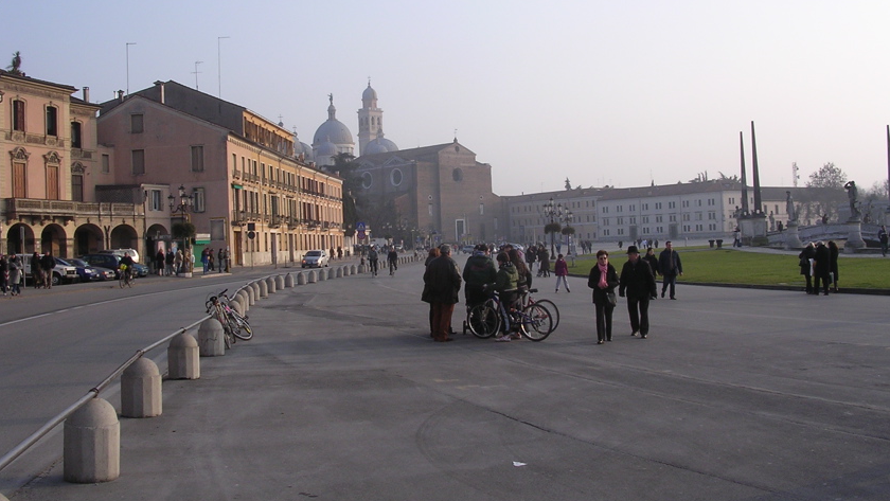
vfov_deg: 28.3
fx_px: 991
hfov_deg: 48.3
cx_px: 446
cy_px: 218
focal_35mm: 42
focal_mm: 5.8
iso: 100
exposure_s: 1/159
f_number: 5.6
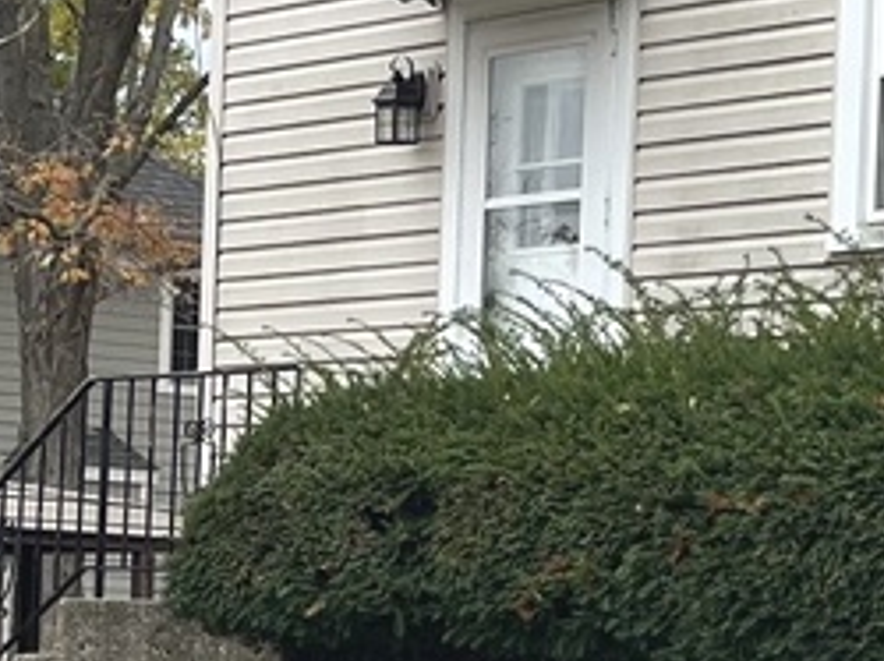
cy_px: 703
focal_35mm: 150
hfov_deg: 13.2
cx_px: 380
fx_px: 3827
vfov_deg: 9.8
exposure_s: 1/1096
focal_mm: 5.1
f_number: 1.6
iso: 50
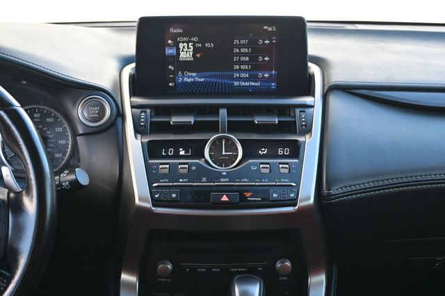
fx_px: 565
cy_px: 148
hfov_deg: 43.0
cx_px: 222
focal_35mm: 46
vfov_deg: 29.4
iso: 400
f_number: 4.8
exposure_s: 1/160
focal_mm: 30.5
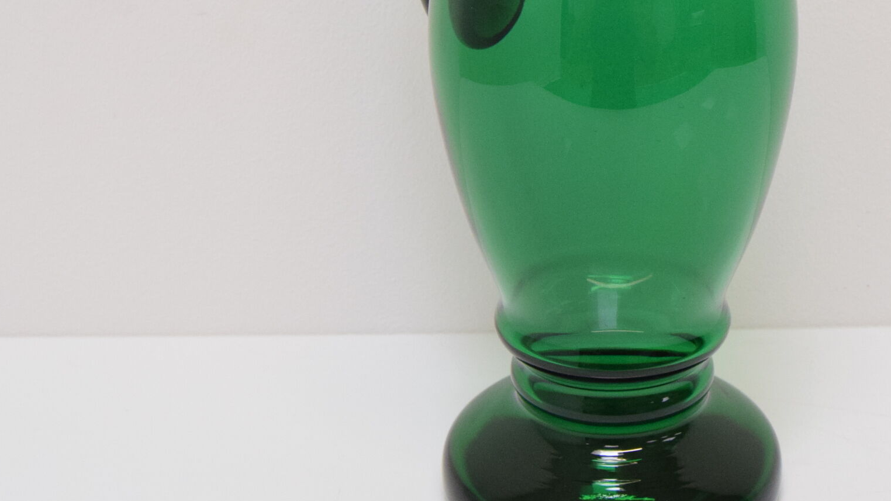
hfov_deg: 29.5
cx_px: 613
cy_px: 28
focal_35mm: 71
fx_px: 1678
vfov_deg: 16.7
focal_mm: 23
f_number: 6.3
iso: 1600
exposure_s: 1/160
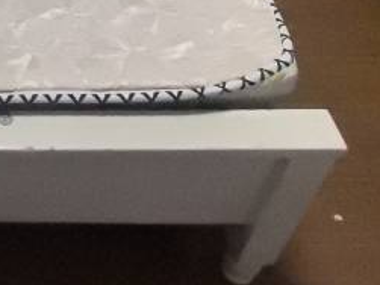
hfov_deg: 25.1
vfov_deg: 19.9
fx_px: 735
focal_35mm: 67
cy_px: -96
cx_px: -114
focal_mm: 1.95
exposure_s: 1/25
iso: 1250
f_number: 2.2
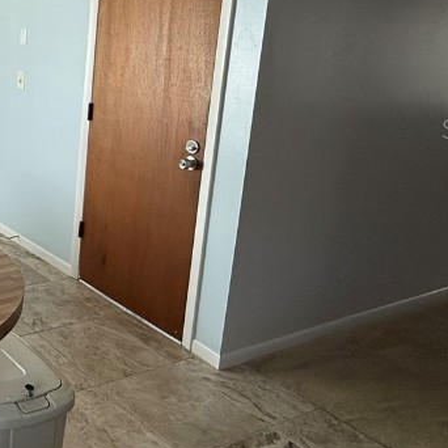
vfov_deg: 43.9
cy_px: 128
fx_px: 542
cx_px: -105
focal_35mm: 37
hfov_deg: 34.6
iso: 64
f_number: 2.2
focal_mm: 2.22
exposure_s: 1/99
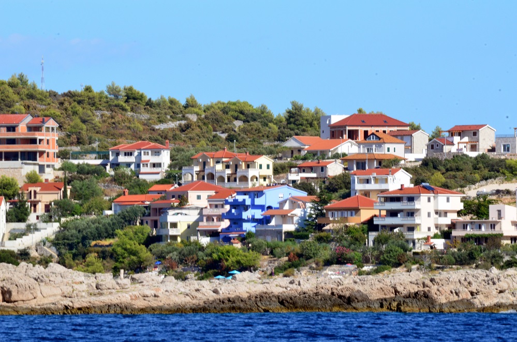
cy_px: 171
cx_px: 258
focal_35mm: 450
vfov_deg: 3.0
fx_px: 6447
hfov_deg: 4.6
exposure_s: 1/160
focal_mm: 300
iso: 640
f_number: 29
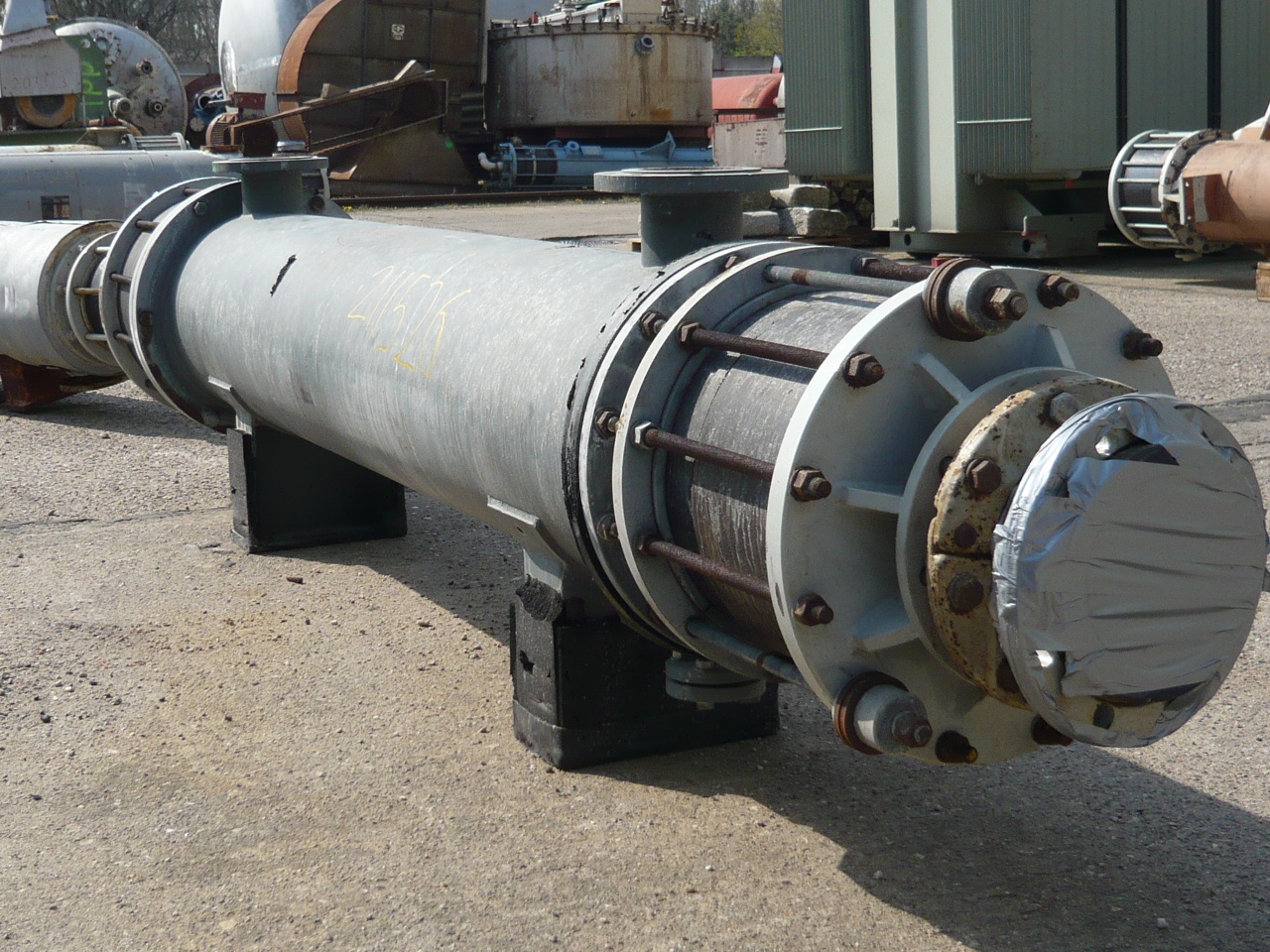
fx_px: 1981
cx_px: 635
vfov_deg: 27.0
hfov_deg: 35.5
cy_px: 476
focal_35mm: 54
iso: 100
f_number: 3.1
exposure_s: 1/1000
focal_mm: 5.8
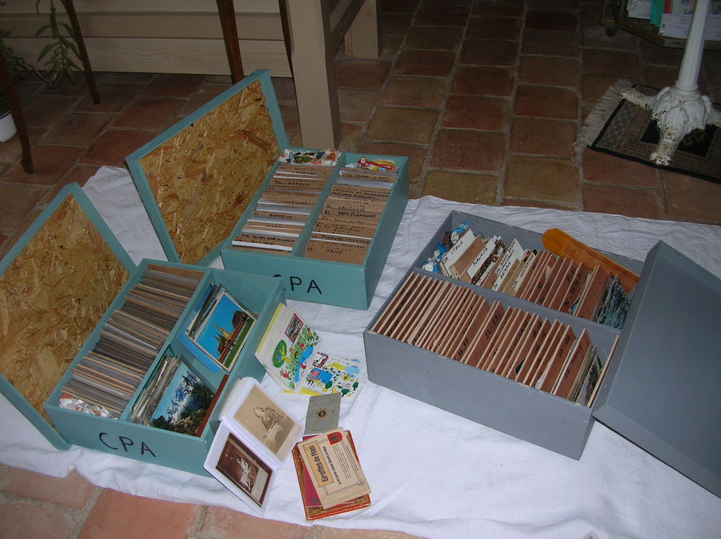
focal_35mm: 35
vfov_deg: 40.6
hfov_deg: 52.7
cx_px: 360
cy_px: 270
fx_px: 728
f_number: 2.8
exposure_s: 1/60.1
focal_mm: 5.8
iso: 50
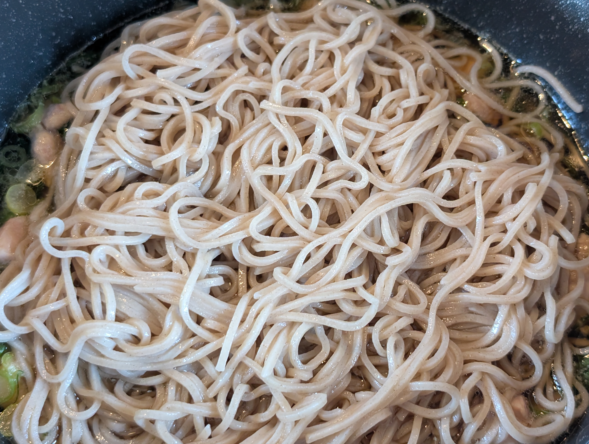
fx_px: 835
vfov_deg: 29.7
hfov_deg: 38.9
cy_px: 222
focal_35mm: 49
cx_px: 294
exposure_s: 1/120
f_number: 1.68
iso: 759
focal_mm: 6.9
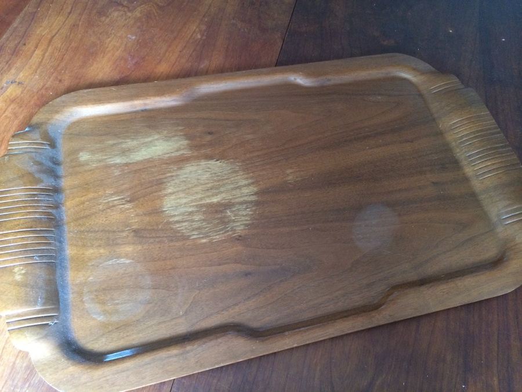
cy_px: 196
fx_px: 452
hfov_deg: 60.0
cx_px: 261
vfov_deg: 46.8
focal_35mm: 30
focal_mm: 4.12
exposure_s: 1/24
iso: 320
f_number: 2.2
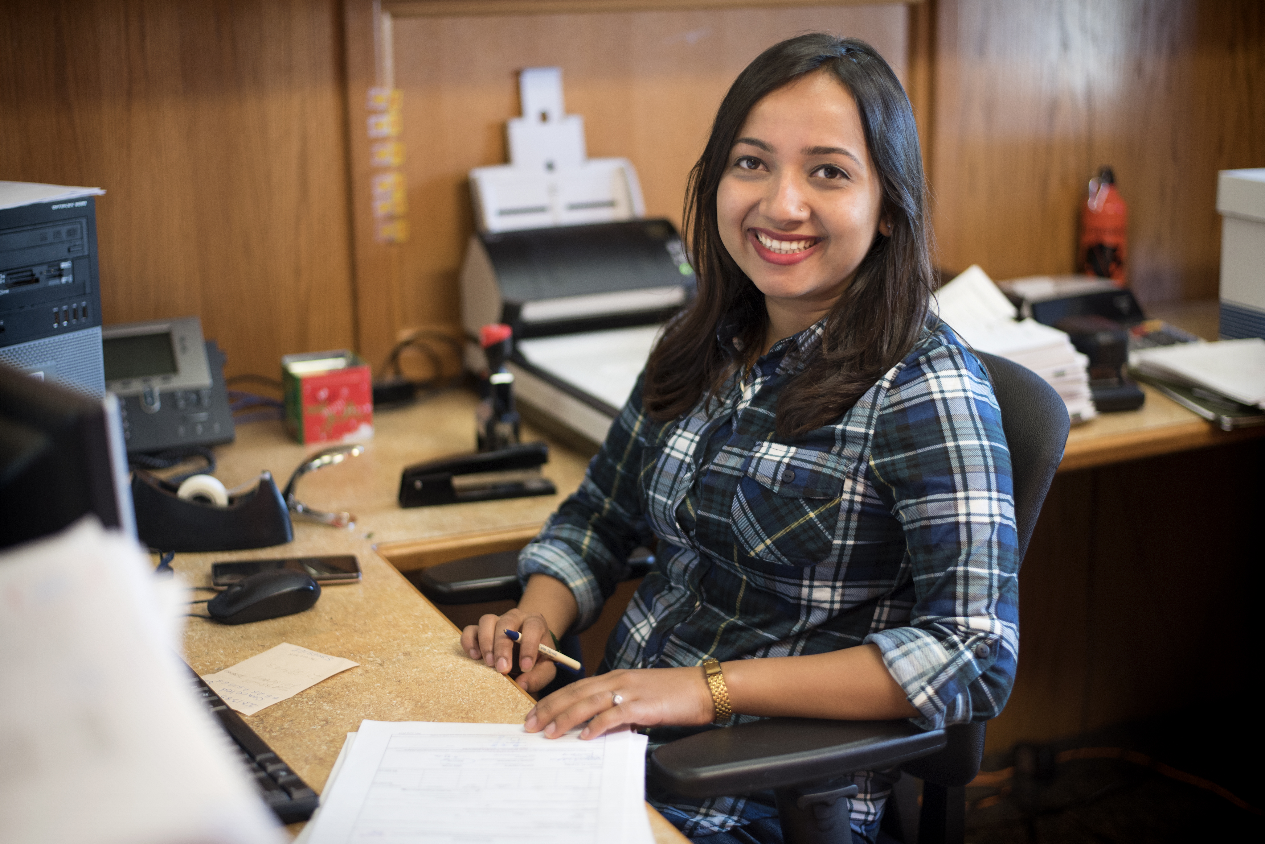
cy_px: 422
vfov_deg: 27.0
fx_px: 1758
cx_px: 632
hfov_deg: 39.6
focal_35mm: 50
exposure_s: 1/125
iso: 400
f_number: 1.8
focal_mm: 50
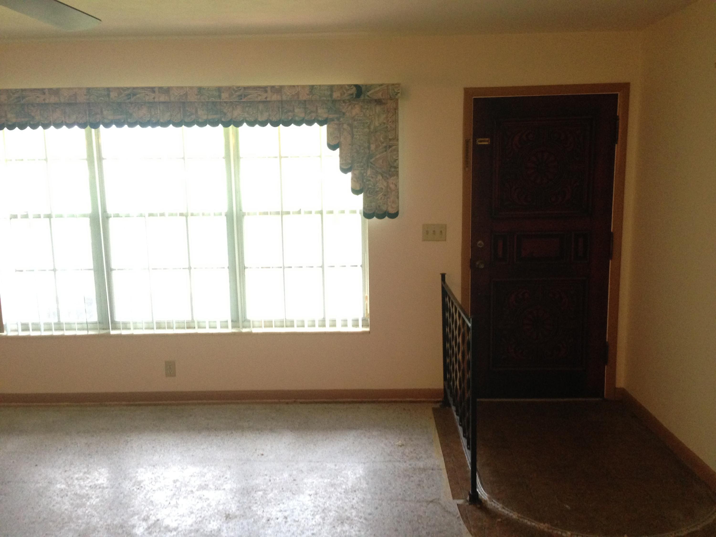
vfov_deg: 42.9
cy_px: 268
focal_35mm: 33
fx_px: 683
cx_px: 358
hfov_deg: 55.4
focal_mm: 4.12
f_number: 2.4
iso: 250
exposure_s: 1/20
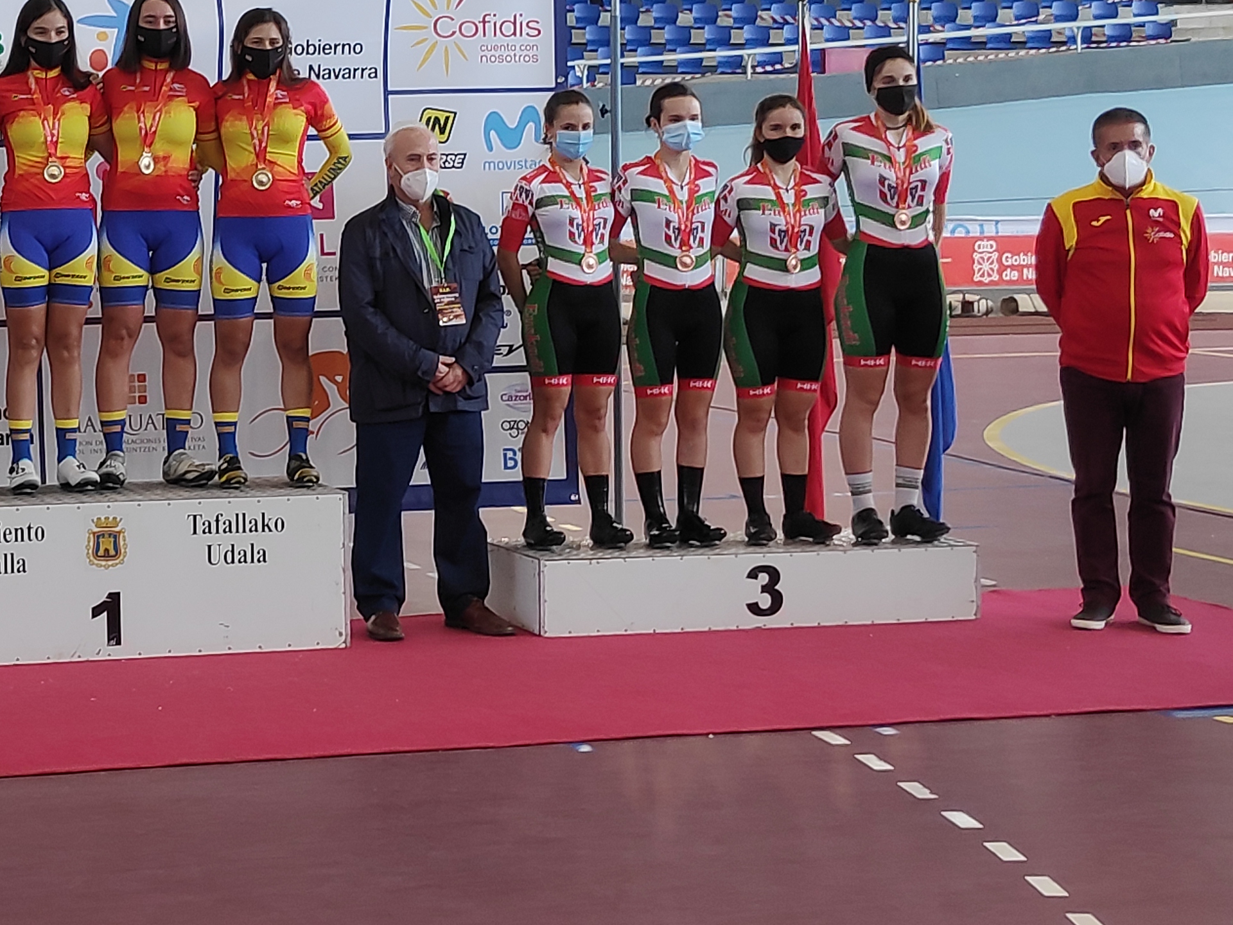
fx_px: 1496
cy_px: 172
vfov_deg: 33.3
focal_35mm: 42
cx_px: 51
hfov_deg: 40.3
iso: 102
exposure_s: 1/100
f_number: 1.9
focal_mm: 3.94
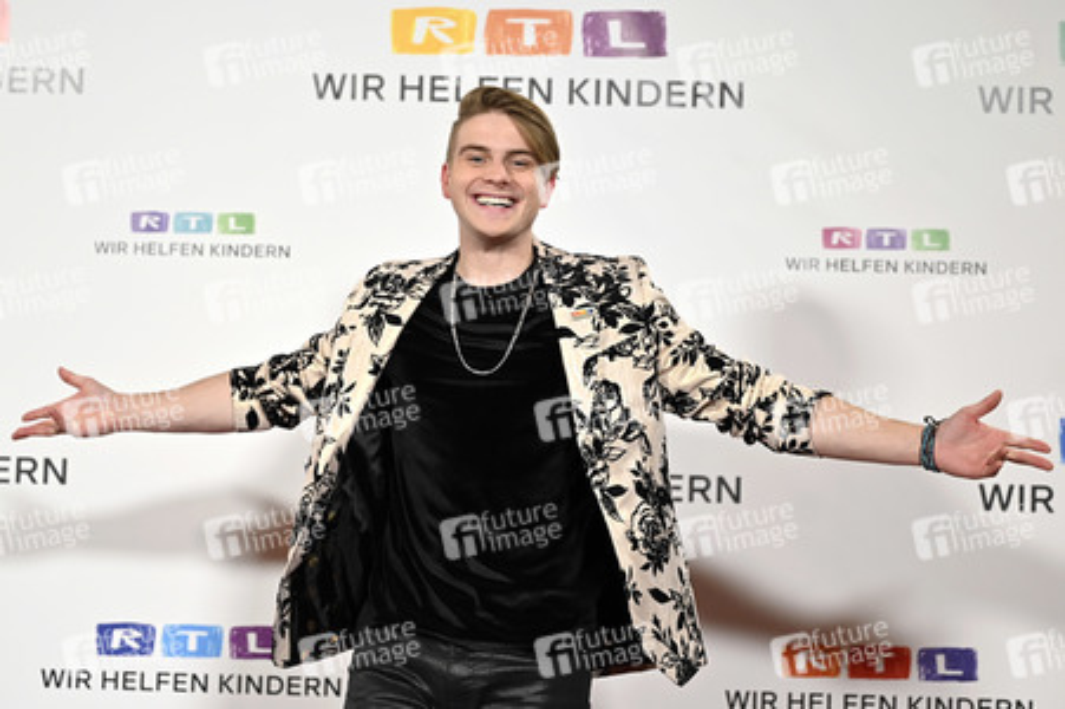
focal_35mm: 70
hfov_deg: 28.9
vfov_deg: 19.4
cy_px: 354
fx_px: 2069
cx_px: 532
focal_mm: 70
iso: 1000
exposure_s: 1/320
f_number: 2.8
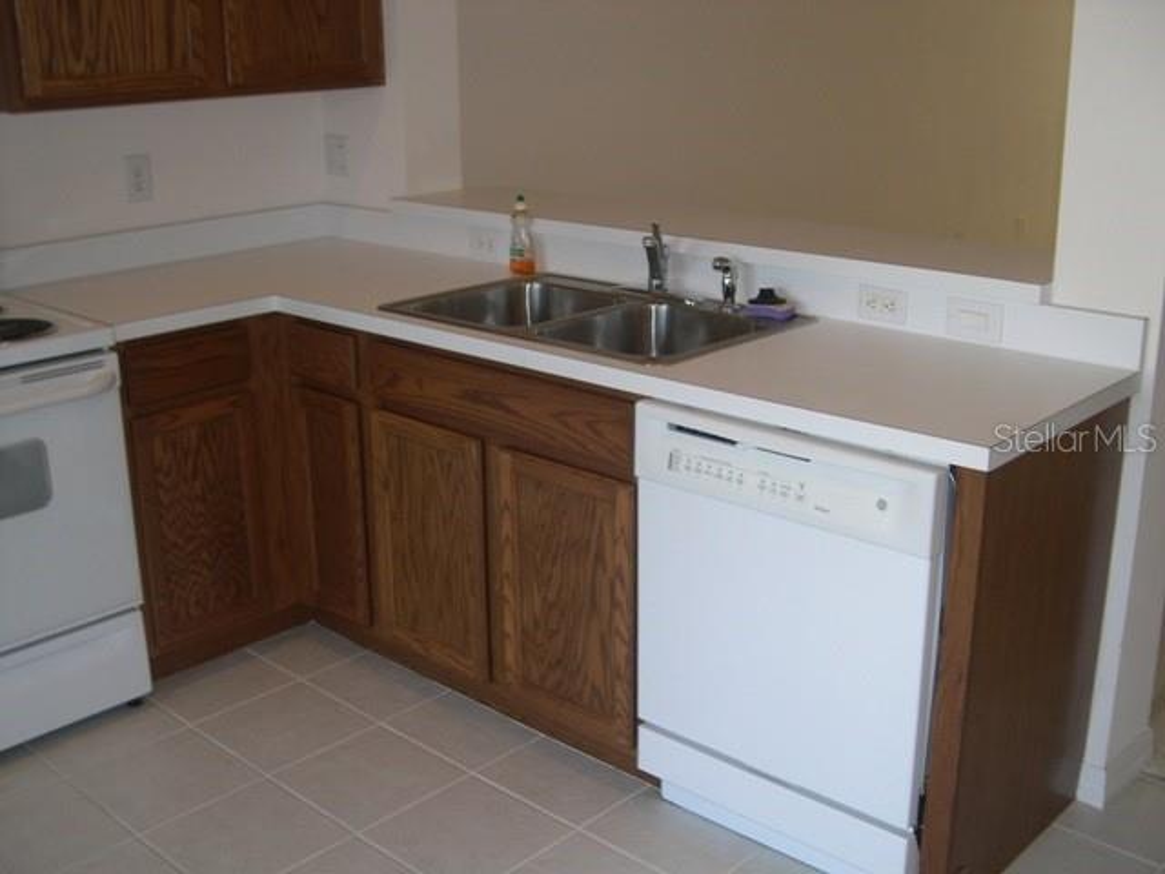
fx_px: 1279
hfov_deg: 49.0
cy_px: 437
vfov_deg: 37.7
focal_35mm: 38
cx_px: 582
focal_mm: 8
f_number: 2.8
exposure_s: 1/30
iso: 100
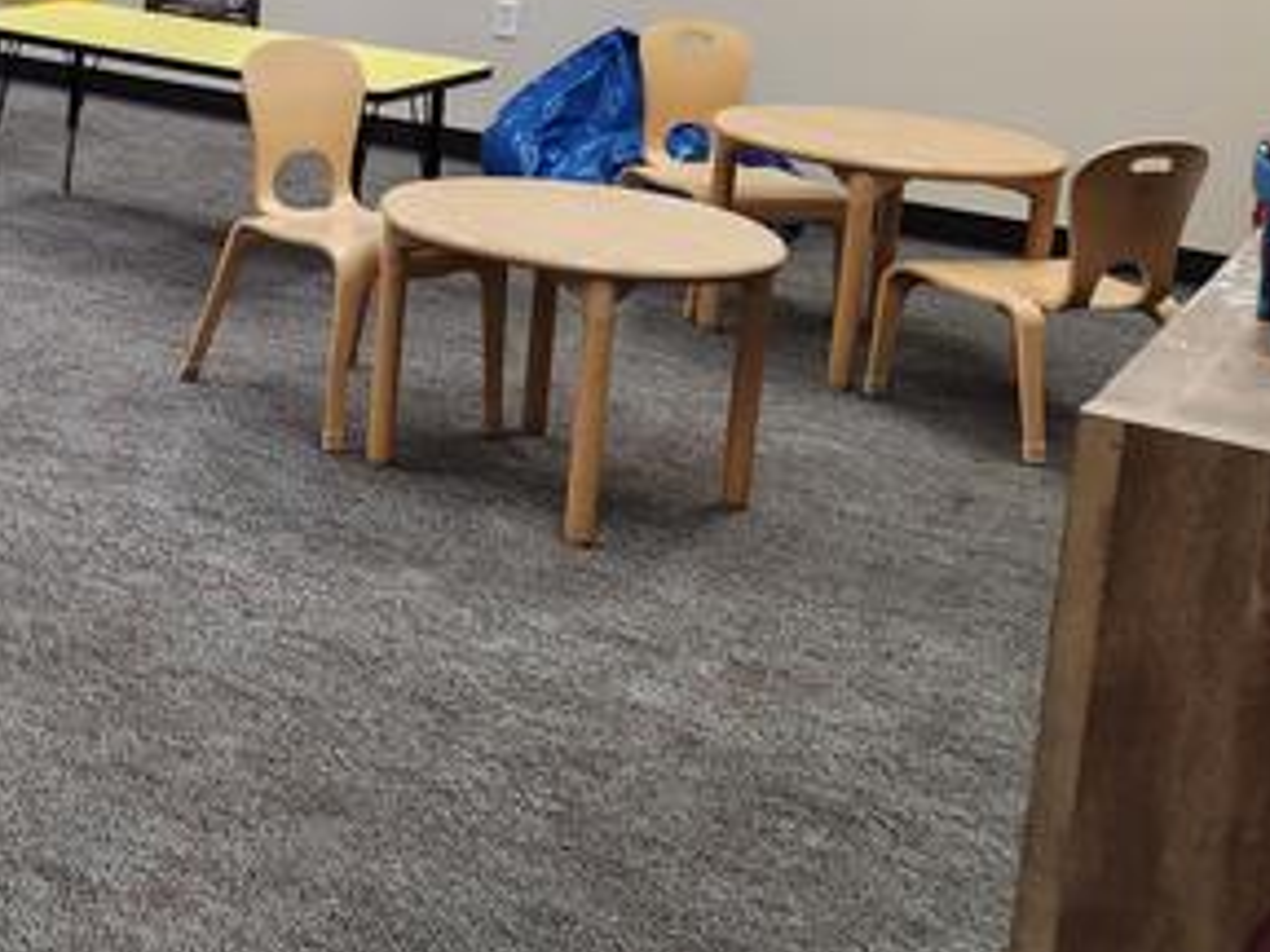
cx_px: -437
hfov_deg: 25.5
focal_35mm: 64
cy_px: -53
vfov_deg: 21.9
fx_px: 2348
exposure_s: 1/120
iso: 160
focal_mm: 5.4
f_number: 1.8
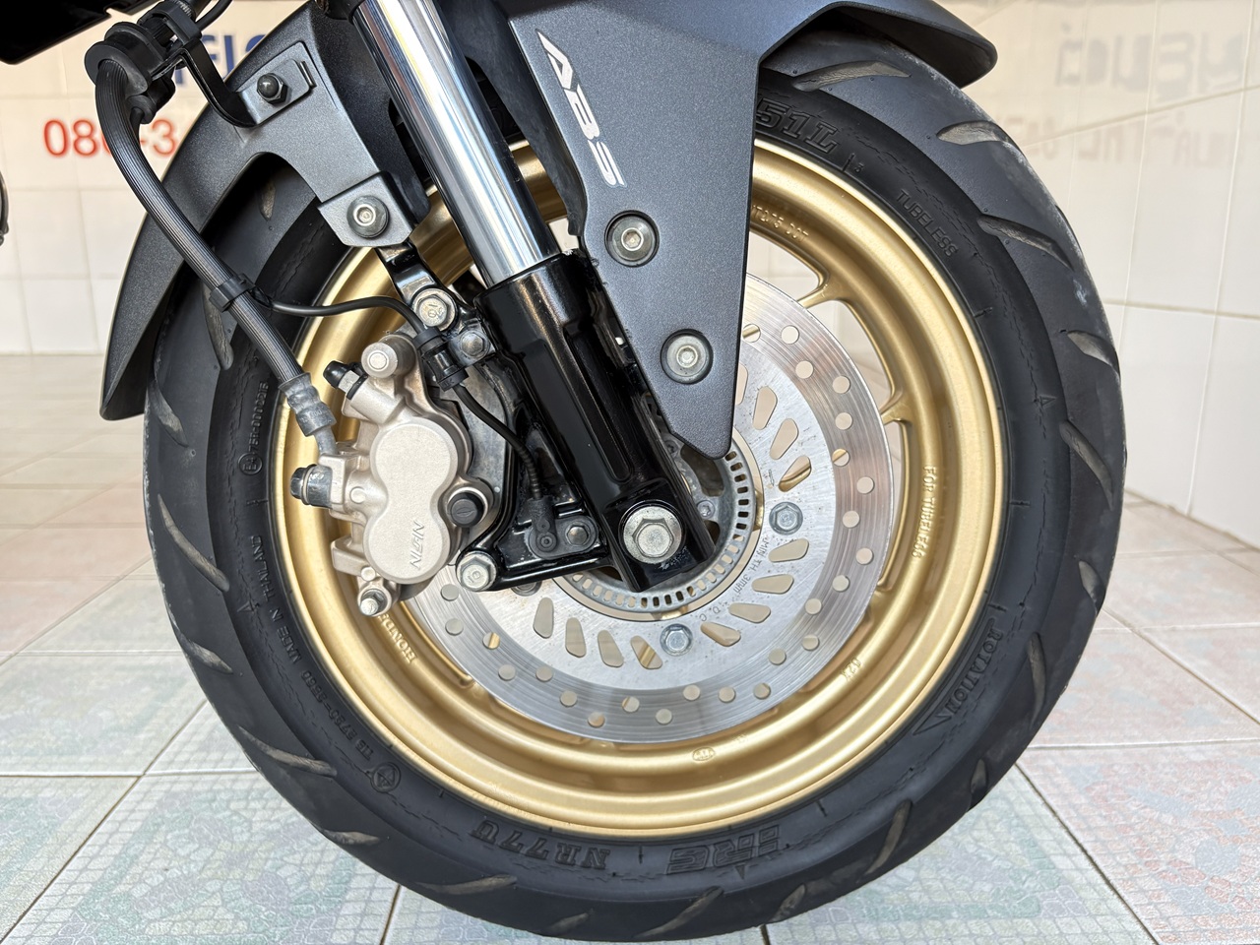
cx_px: 630
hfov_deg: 67.3
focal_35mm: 26
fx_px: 946
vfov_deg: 53.1
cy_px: 472
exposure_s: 1/60
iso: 160
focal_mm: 5.96
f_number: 1.6
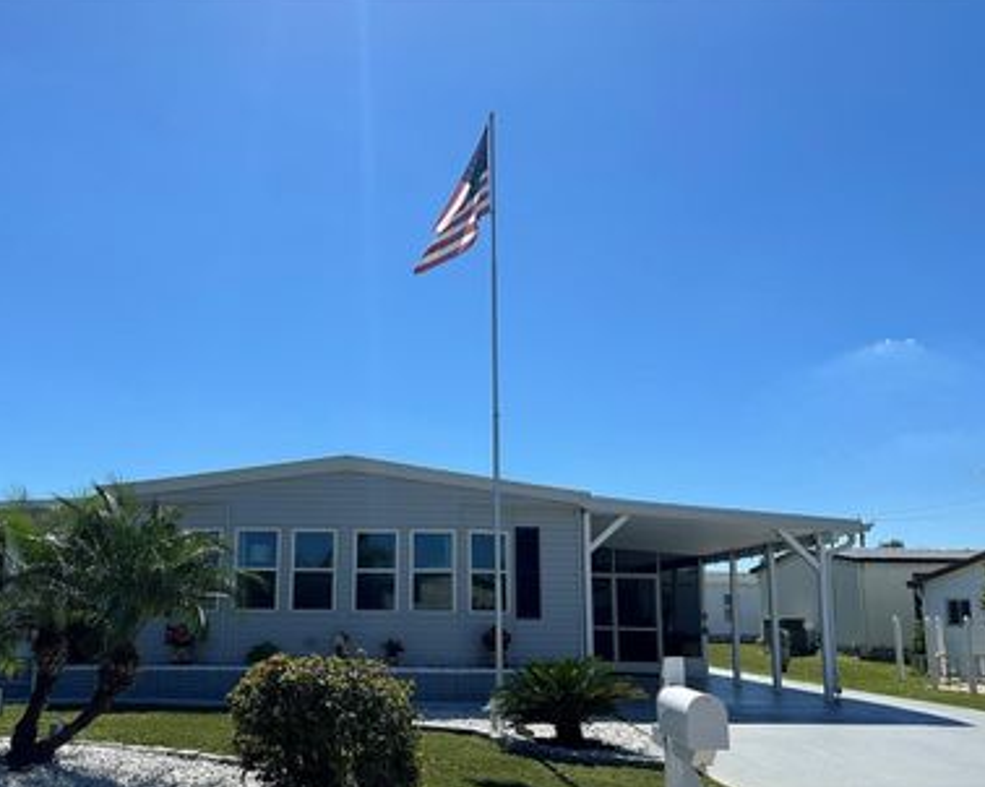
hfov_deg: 56.7
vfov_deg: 46.8
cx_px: 391
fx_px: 903
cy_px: 473
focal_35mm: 31
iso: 80
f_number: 1.78
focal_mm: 6.86
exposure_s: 1/7576
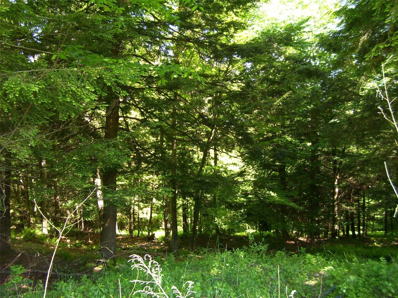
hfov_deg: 54.0
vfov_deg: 41.8
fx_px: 391
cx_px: 199
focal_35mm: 34
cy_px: 149
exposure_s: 1/60
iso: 125
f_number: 2.7
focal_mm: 5.6
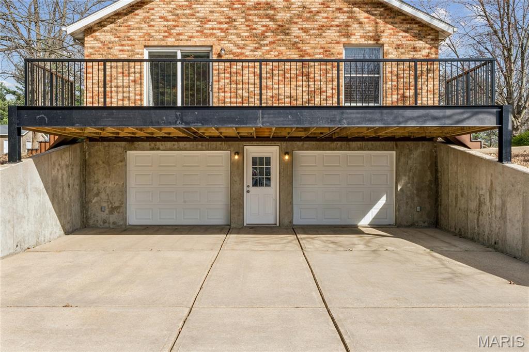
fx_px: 529
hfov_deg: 53.1
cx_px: 264
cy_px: 176
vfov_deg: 36.8
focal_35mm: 36
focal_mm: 24
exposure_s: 1/15
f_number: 22
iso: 100
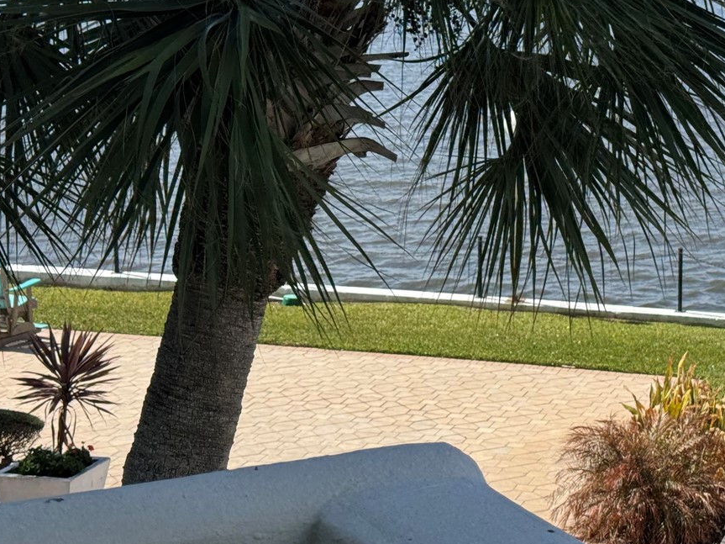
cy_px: 112
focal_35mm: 89
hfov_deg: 21.8
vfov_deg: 16.5
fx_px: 1864
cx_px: 541
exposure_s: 1/4049
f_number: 1.78
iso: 64
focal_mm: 6.76
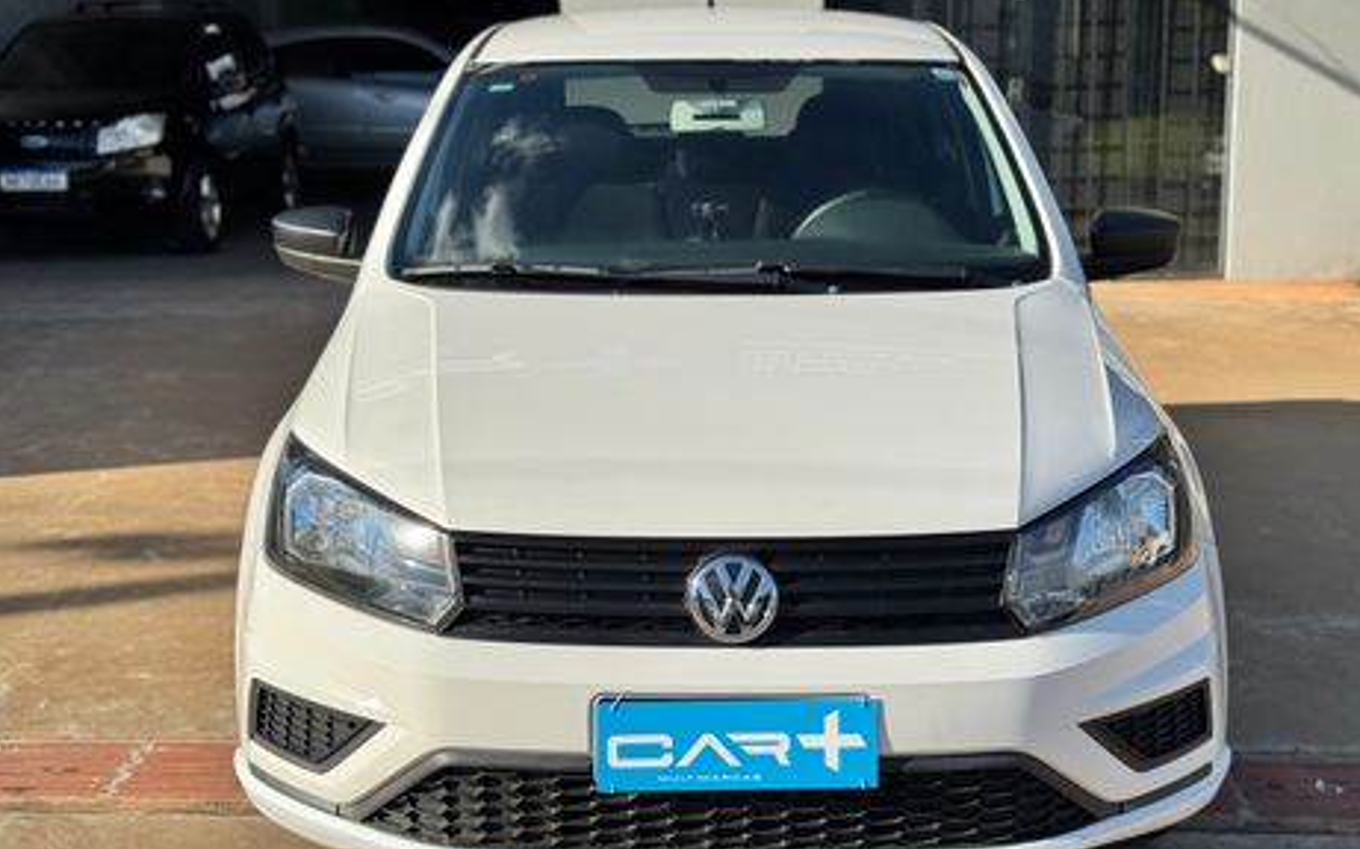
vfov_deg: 24.9
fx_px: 1927
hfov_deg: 38.9
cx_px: 690
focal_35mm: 52
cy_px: 451
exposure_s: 1/5376
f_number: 1.78
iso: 64
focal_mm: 6.76
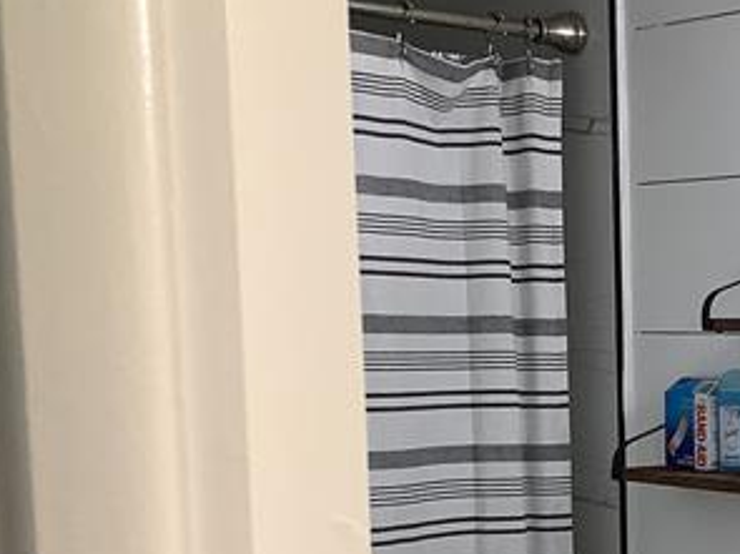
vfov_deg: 17.1
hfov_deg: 21.5
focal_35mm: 84
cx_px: 908
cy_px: 582
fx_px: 1795
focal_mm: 3.3
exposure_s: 1/120
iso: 80
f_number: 2.4
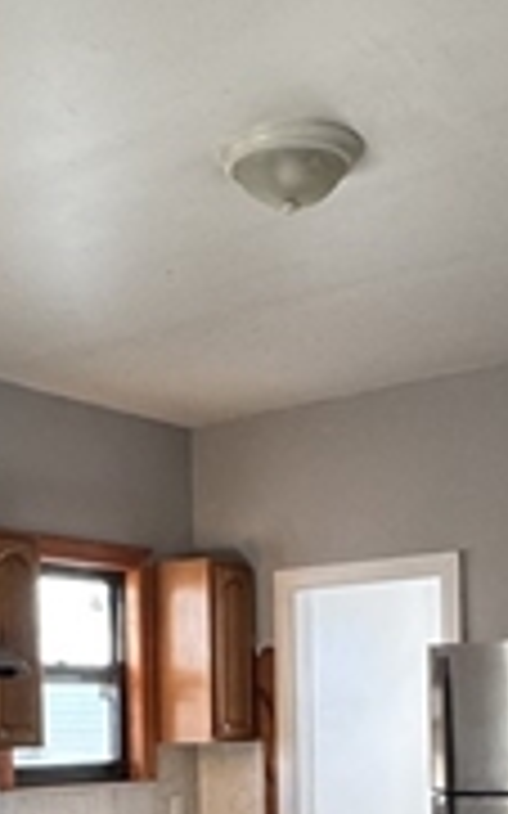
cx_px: 202
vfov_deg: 30.5
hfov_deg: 20.6
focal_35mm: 63
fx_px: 1397
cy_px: 787
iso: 160
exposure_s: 1/99
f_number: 2.2
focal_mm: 2.22
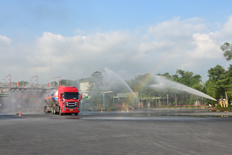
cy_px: 78
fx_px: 238
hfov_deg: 51.9
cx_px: 116
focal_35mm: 37
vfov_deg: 35.9
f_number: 14
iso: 320
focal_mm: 25
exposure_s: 1/200
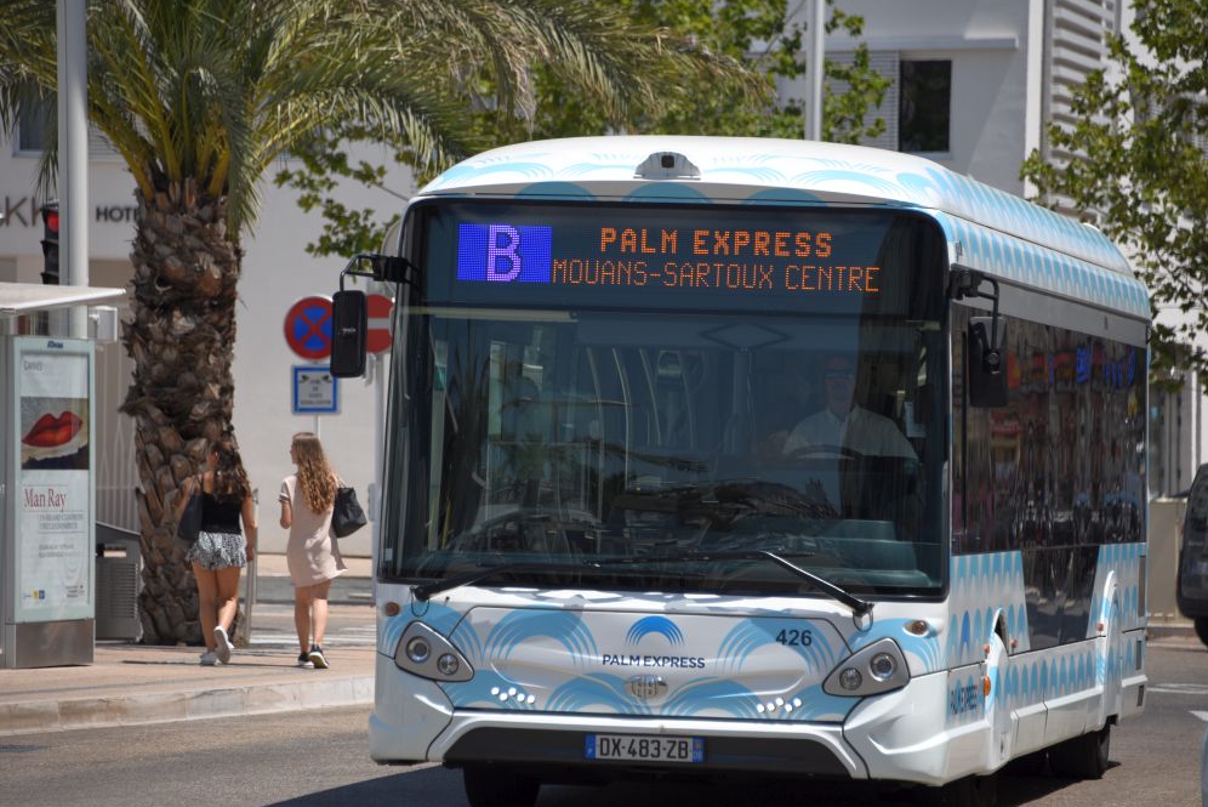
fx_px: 7251
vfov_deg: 6.4
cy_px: 410
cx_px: 602
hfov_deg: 9.5
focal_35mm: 216
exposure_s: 1/640
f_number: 5.6
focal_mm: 210
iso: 100
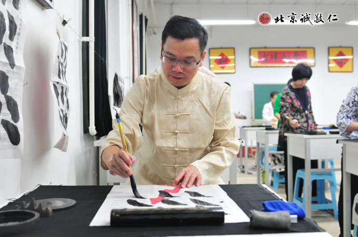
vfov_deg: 36.8
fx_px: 357
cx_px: 179
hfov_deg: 53.2
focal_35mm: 36
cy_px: 118
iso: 400
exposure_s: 1/40
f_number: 3.2
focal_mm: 24
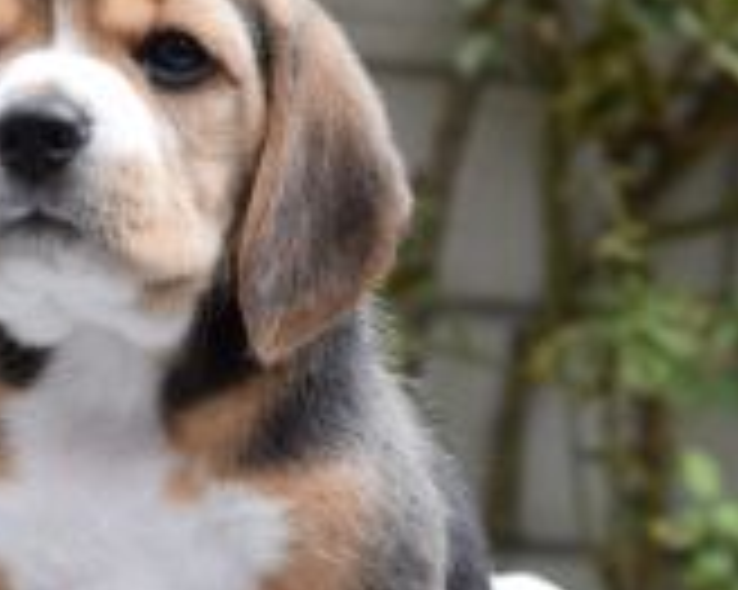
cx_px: 216
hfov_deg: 8.1
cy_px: 167
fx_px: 5217
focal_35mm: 239
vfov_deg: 6.5
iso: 400
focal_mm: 58
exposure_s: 1/250
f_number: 8
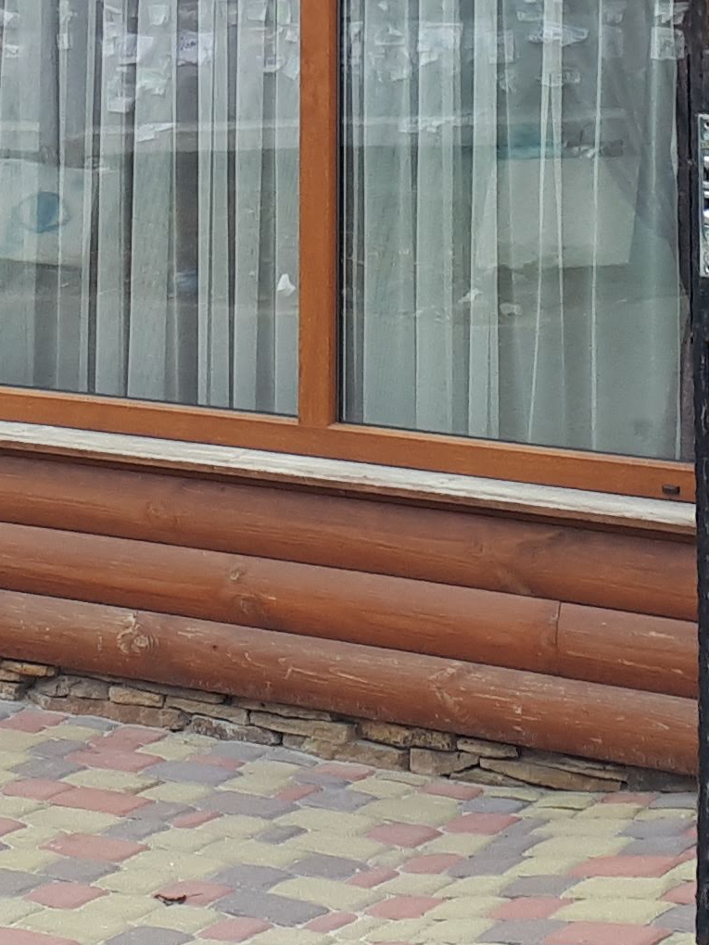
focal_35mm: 122
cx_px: 241
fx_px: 3332
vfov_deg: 15.3
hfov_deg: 12.1
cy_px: -342
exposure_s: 1/312
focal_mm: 3.6
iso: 40
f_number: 1.9
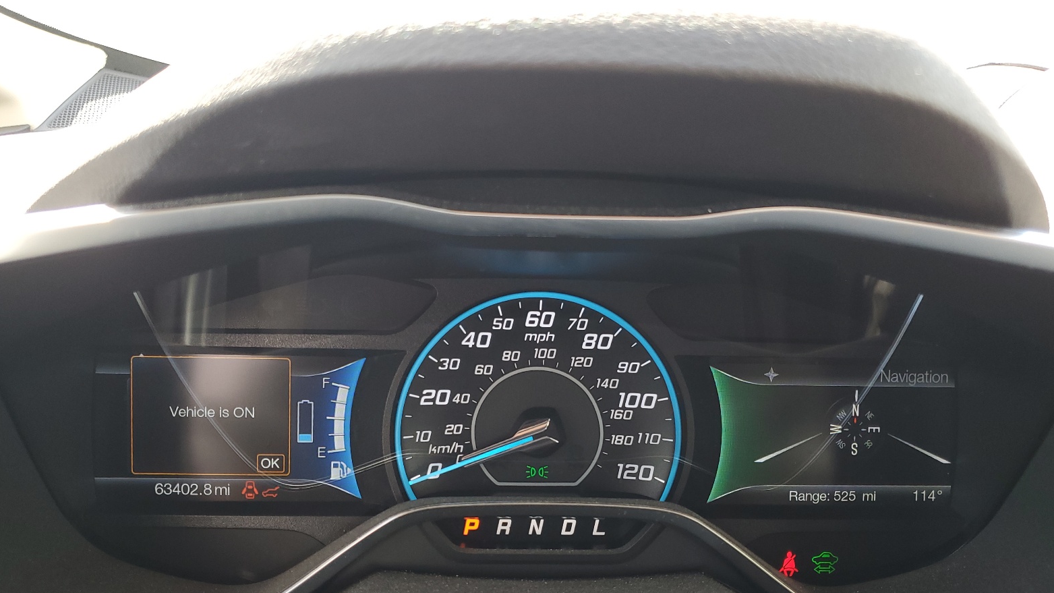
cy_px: 380
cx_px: 516
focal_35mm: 29
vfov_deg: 39.8
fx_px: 810
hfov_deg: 66.1
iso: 57
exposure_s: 1/120
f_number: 1.5
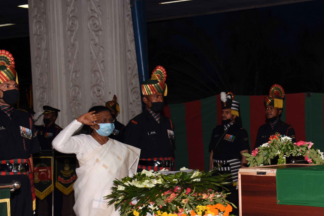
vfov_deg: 18.3
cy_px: 168
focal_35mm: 74
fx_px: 665
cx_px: 274
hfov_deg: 26.7
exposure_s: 1/60
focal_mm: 27
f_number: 5.6
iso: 320
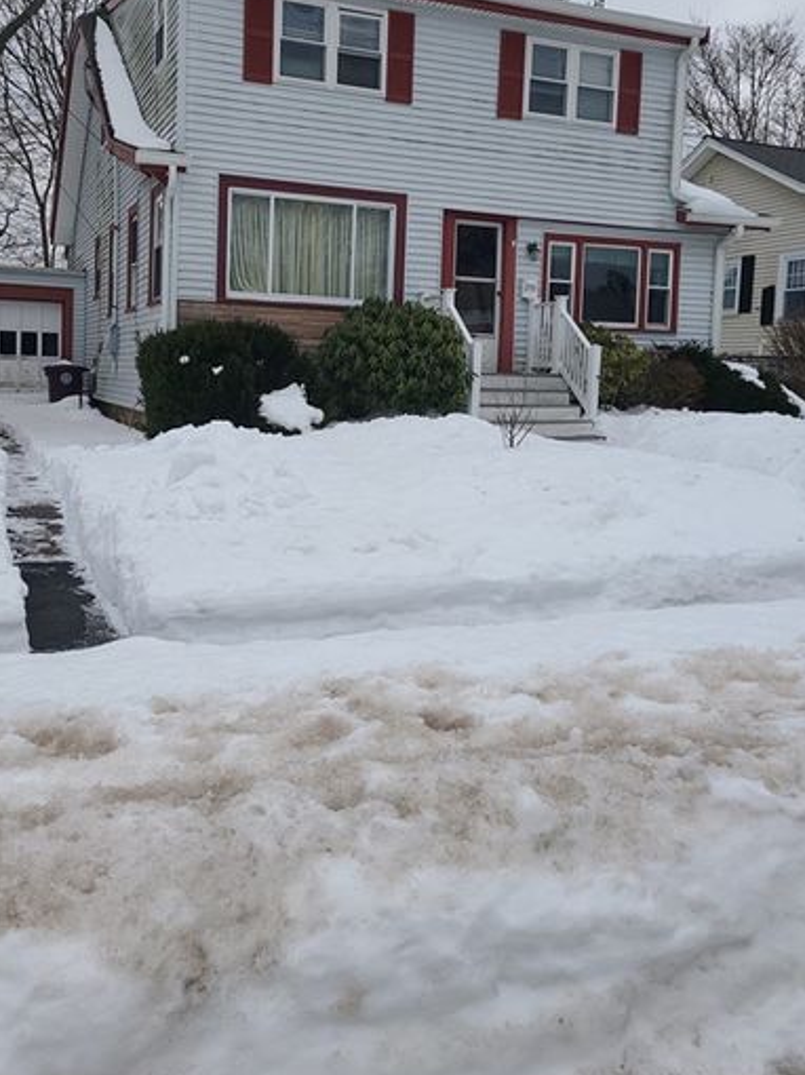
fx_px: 1055
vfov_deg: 53.7
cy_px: 452
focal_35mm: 34
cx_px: 375
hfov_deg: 41.7
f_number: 1.8
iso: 40
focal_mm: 5.4
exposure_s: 1/1606
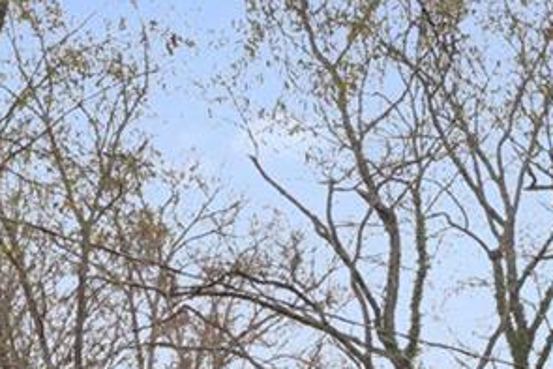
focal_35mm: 111
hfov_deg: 17.2
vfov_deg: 11.1
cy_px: 767
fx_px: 1706
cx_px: -186
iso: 400
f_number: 8
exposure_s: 1/250
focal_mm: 16
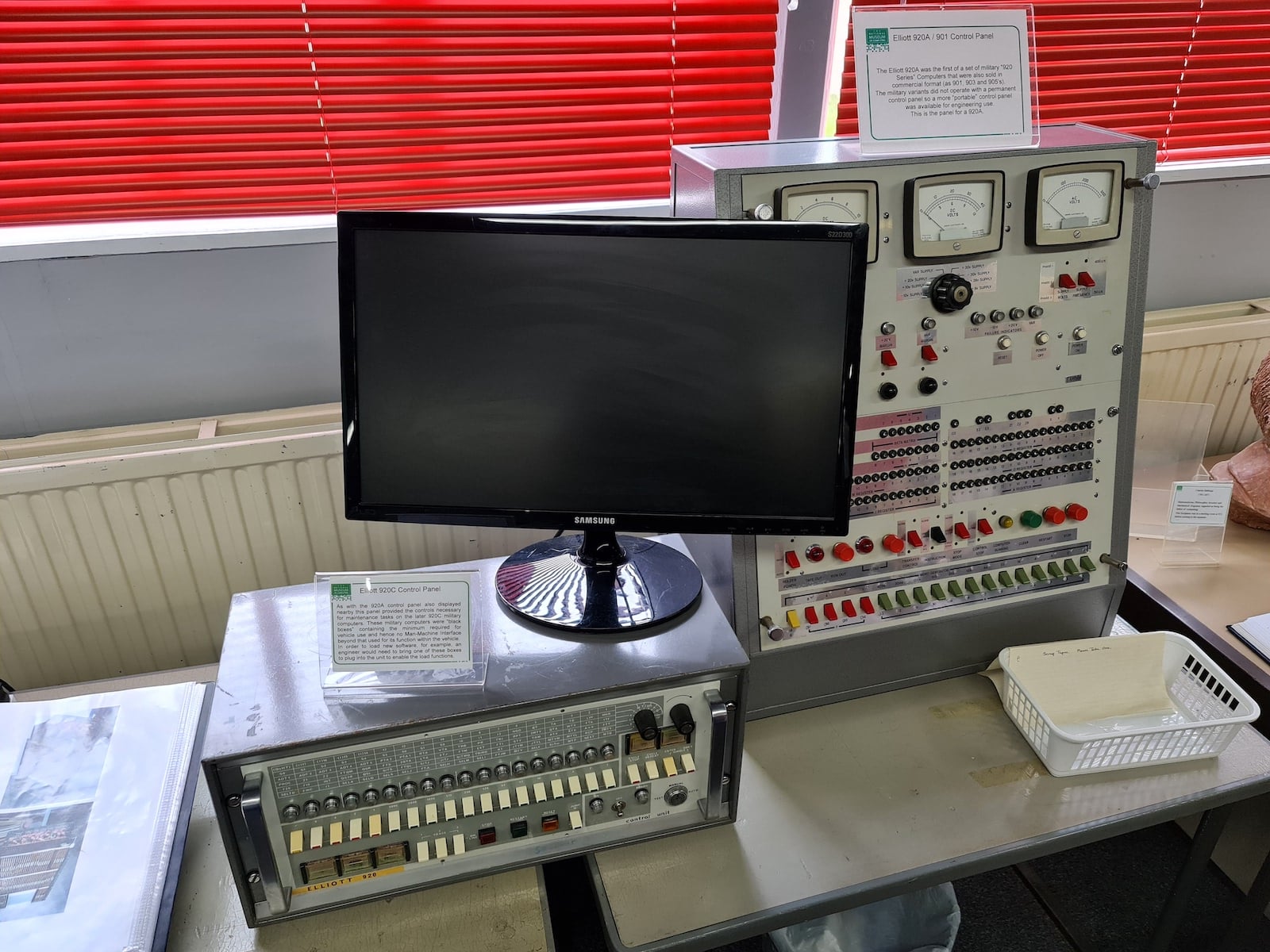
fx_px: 917
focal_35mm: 25
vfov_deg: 54.9
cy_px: 476
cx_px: 635
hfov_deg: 69.4
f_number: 1.8
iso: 200
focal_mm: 7
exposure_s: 1/100
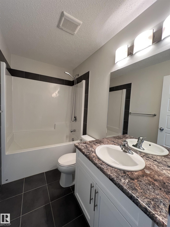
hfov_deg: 89.9
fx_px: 85
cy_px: 114
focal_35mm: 13
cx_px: 85
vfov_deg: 106.2
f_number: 1.8
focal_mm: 1.57
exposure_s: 1/120
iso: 200
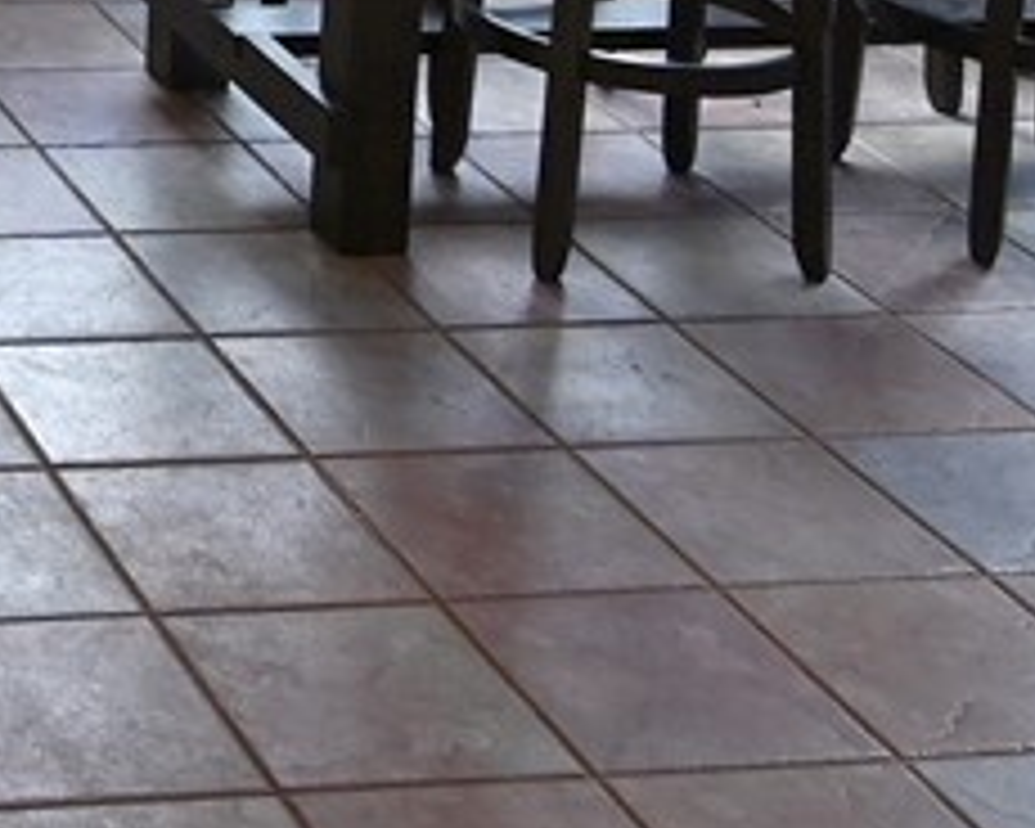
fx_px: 2971
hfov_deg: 17.8
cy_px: -754
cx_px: -504
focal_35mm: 97
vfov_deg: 13.8
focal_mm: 14
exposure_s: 1/200
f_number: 4
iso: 400
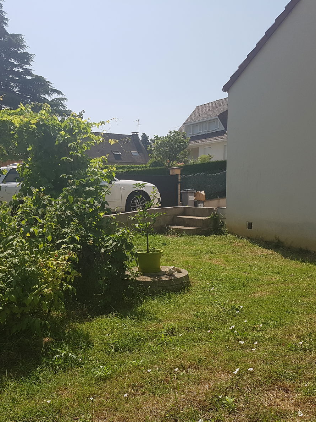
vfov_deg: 52.6
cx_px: 151
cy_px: 213
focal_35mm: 35
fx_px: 426
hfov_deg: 40.7
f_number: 1.7
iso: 50
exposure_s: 1/3120
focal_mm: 4.2
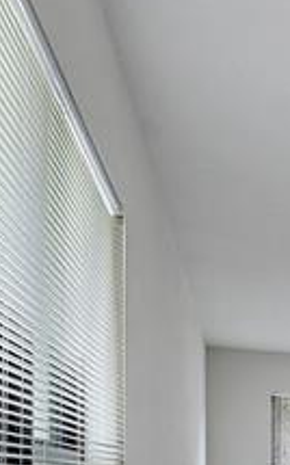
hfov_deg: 12.9
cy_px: 481
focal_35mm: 57
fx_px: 722
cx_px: 786
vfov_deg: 32.4
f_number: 11
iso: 160
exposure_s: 1/13
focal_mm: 10
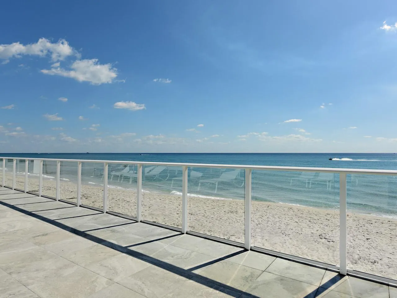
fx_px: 229
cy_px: 149
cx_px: 198
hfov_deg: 81.7
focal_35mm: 20
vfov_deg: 66.0
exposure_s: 1/2000
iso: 160
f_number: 5.6
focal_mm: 20
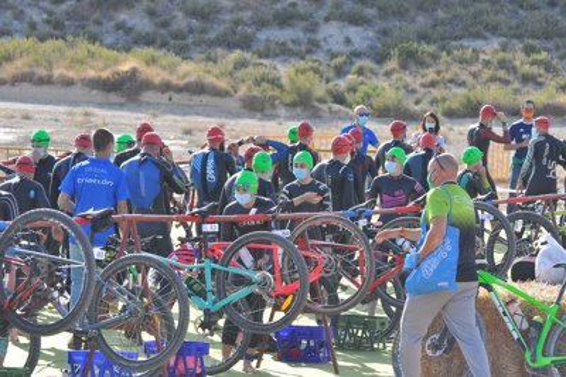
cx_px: 283
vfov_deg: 7.9
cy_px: 188
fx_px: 2733
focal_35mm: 174
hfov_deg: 11.8
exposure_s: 1/1000
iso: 400
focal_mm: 116
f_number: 5.6
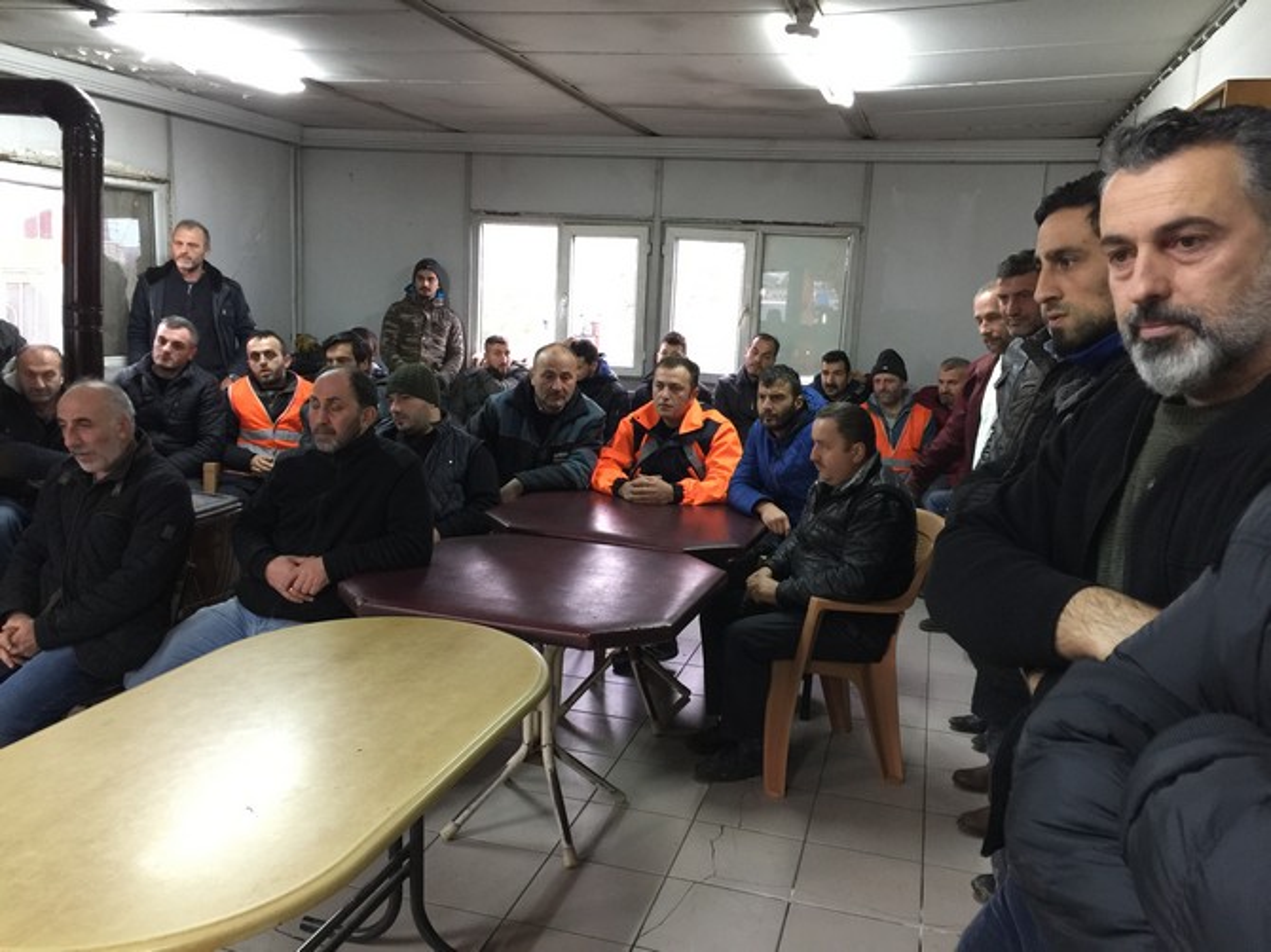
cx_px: 636
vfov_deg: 48.2
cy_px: 476
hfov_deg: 61.7
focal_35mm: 29
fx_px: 1064
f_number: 2.2
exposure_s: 1/10
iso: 100
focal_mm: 4.15
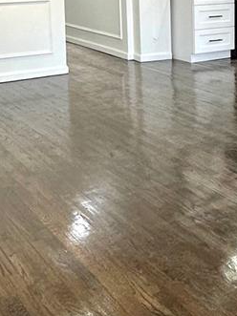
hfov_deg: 21.7
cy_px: 36
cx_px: 243
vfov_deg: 28.7
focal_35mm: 65
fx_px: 594
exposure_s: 1/120
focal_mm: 2.22
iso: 200
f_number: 2.2
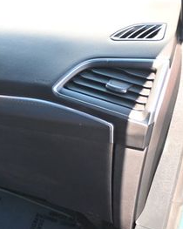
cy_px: 147
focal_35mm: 65
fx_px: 442
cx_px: -88
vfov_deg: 29.0
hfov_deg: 20.3
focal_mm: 19
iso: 640
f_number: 3.8
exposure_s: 1/125
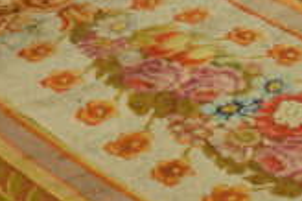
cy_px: 14
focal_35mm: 110
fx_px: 922
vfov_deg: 12.3
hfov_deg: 17.9
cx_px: 339
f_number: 4
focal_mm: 20
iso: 2000
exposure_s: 1/160
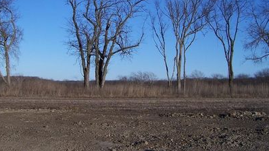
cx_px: 112
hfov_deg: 39.7
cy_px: 52
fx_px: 371
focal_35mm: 52
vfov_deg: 23.0
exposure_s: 1/1000
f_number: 4
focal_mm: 6.3
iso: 80
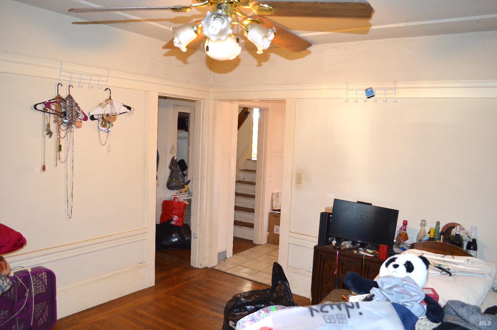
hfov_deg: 67.4
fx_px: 372
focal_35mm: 27
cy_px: 165
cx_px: 248
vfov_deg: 47.8
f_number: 3.5
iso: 1100
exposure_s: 1/60
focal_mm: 18
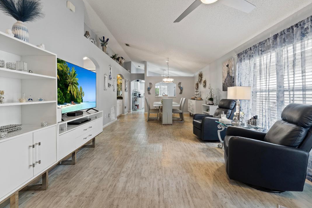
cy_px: 99
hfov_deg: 100.4
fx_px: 130
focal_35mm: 15
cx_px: 159
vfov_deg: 77.3
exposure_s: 1/2.5
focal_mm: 14
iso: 250
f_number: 9
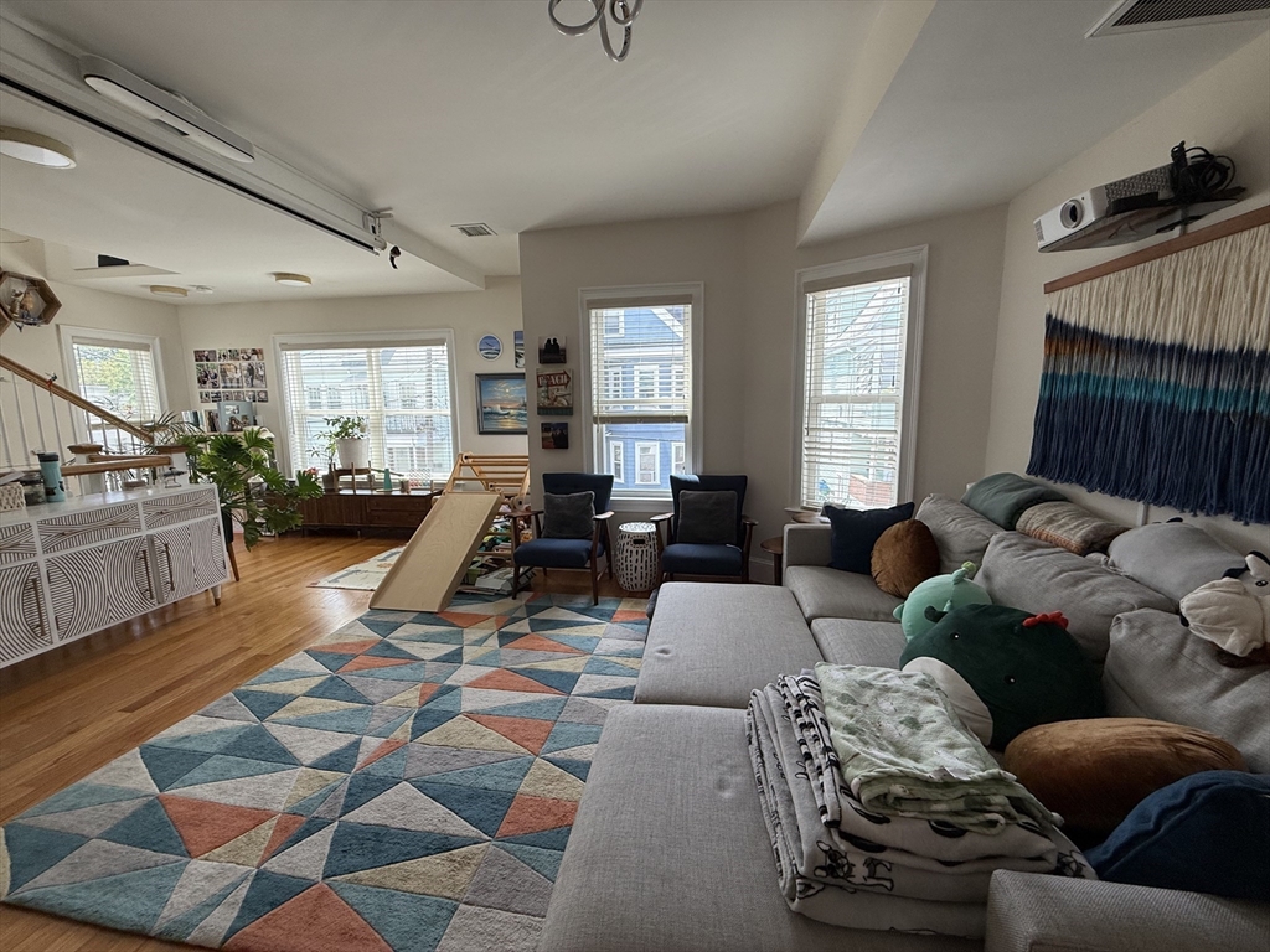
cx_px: 635
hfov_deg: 102.1
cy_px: 476
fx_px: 514
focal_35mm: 14
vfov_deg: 85.7
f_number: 2.2
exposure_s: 1/146
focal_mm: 2.22
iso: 64
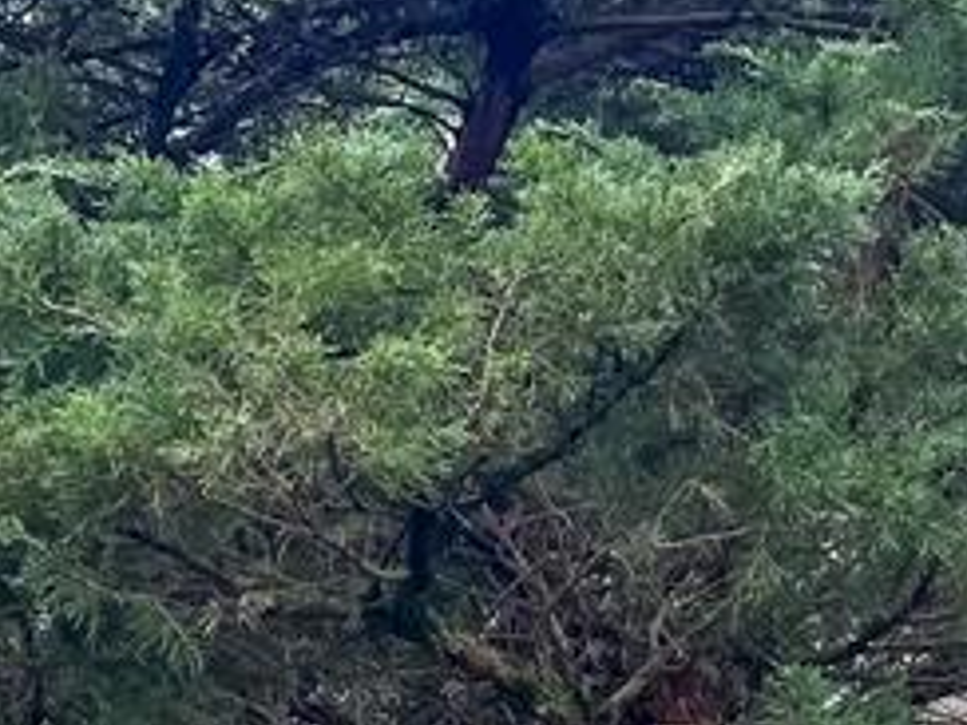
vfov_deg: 12.6
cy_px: 1236
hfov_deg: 17.4
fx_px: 3045
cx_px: 1102
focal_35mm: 109
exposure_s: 1/443
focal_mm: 5.7
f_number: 1.5
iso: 50
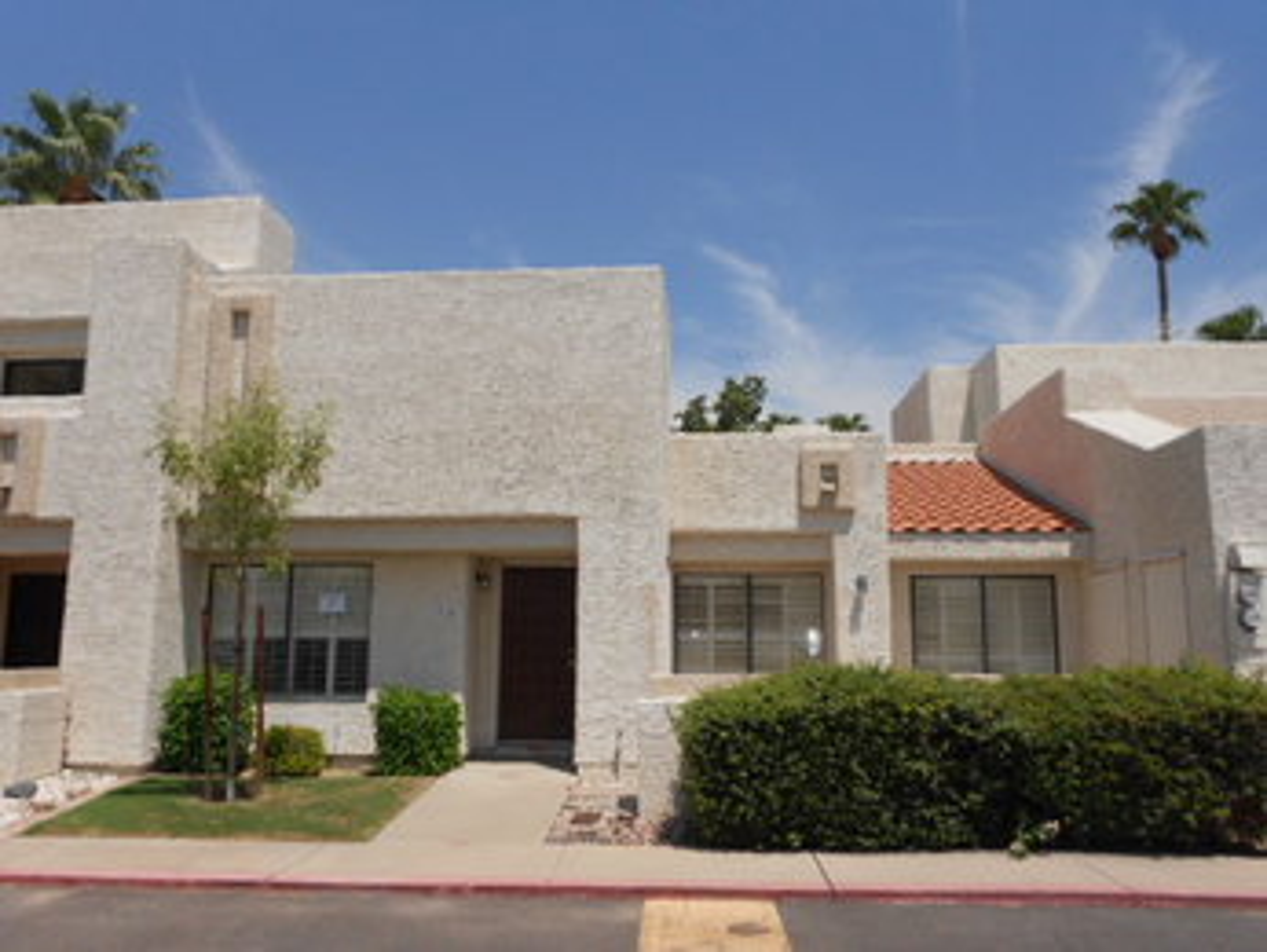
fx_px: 1062
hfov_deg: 61.6
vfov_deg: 48.3
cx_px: 634
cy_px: 476
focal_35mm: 29
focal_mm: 5.1
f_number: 8.5
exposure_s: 1/250
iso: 80
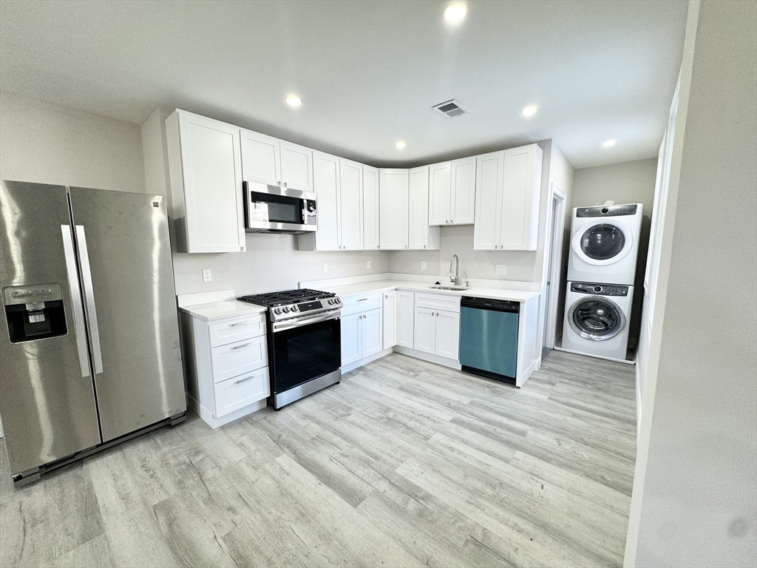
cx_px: 378
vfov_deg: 85.7
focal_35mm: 14
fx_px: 306
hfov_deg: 102.1
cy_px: 284
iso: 100
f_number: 2.2
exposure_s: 1/120
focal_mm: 2.22
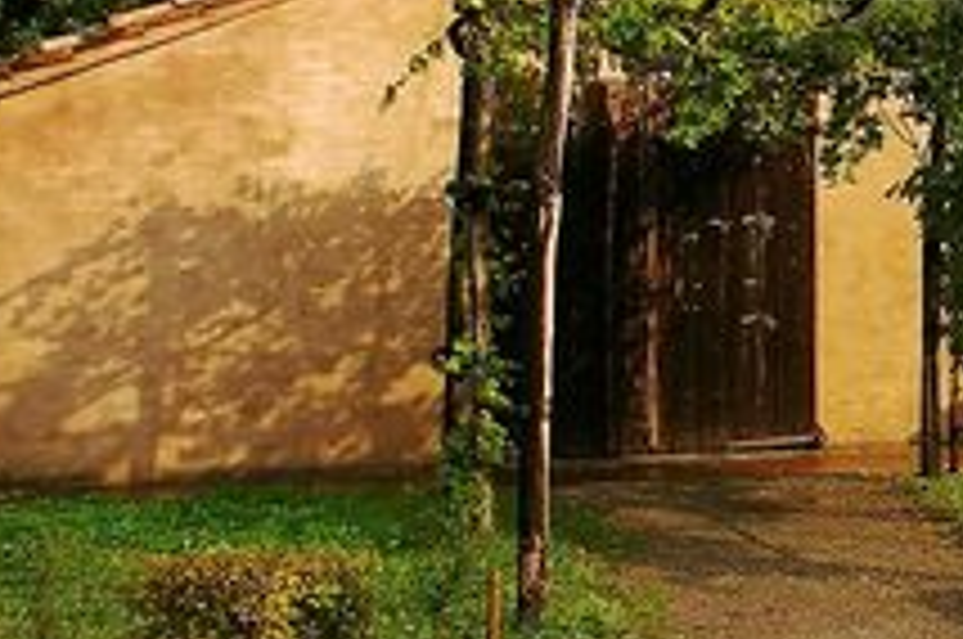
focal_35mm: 88
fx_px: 2361
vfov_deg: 15.3
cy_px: 94
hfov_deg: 21.2
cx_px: 1206
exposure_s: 1/350
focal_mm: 21
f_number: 8
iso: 200
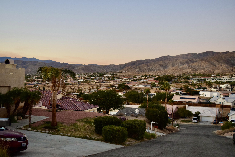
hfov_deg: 46.4
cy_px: 78
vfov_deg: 31.9
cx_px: 118
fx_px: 274
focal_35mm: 42
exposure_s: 1/500
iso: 1800
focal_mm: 28
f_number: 4.2
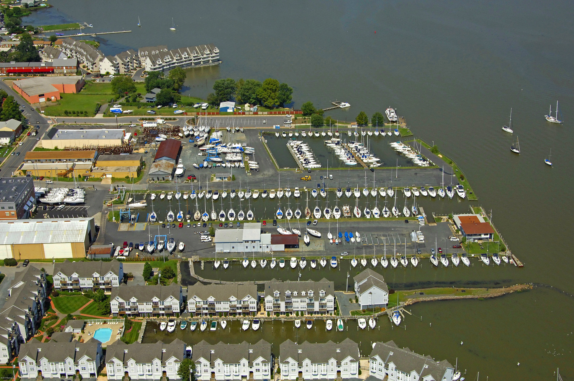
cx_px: 287
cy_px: 190
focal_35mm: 51
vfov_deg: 26.4
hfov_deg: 38.9
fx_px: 812
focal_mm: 34
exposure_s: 1/1000
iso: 400
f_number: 9.5
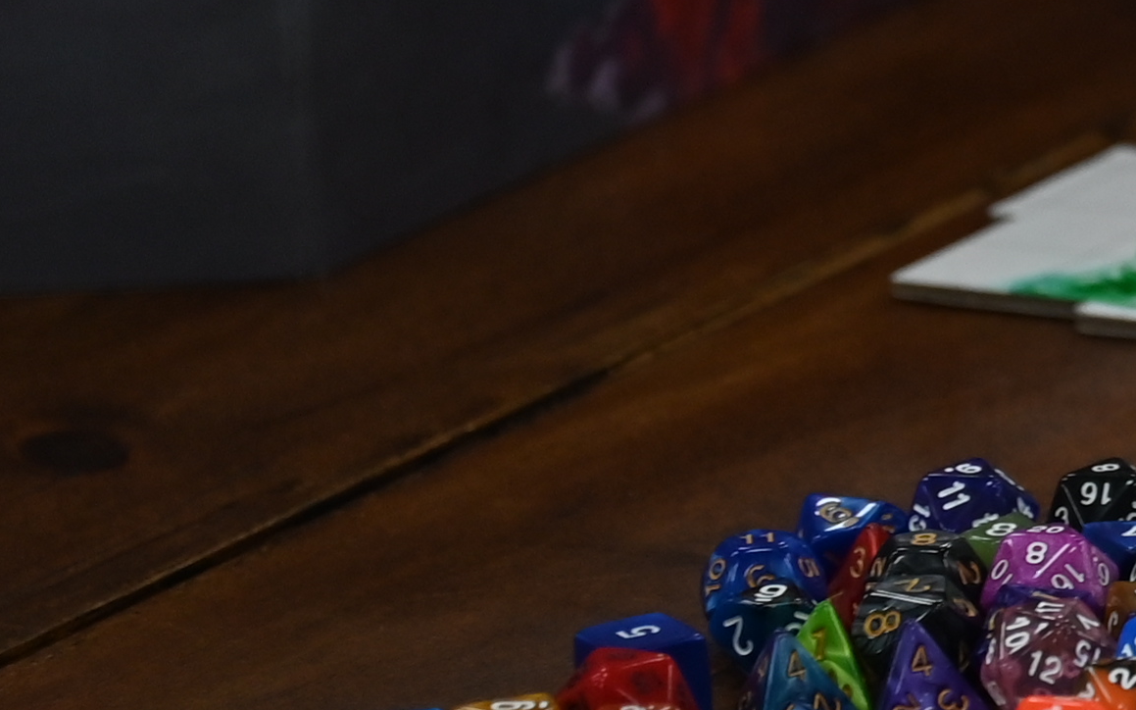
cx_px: 2926
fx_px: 11515
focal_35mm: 372
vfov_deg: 3.5
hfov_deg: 5.4
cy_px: 187
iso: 400
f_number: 2.8
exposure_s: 1/160
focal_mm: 70
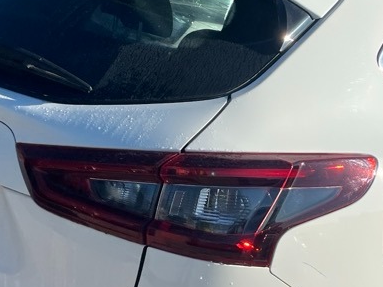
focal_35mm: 87
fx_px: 962
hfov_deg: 22.2
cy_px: 165
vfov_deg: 17.0
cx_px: 302
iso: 50
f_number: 1.6
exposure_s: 1/5076
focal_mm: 5.1
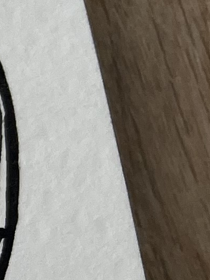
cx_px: -517
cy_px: 405
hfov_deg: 6.5
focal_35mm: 198
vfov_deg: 9.7
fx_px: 1601
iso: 40
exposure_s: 1/219
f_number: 1.6
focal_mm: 5.1
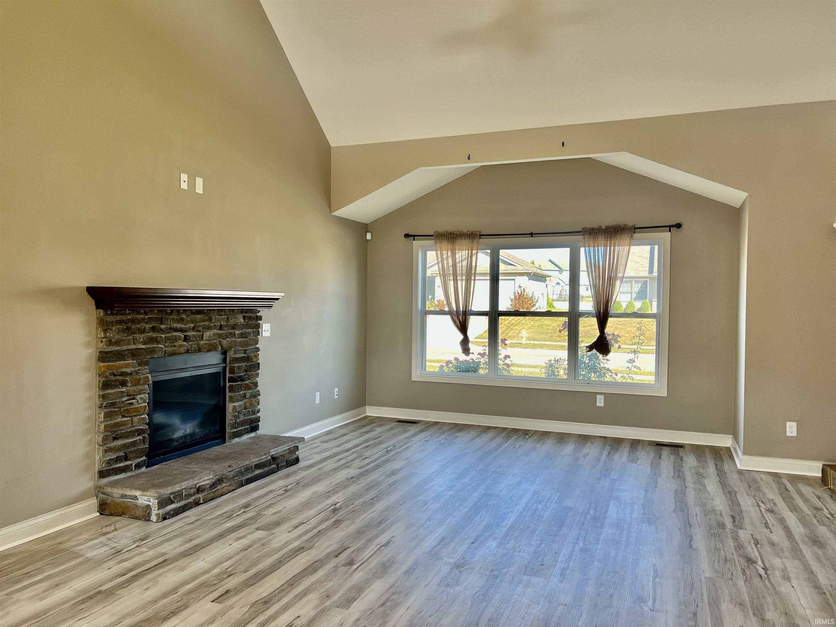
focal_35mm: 26
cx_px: 418
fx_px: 628
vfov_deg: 53.1
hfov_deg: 67.3
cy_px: 314
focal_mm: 5.7
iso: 64
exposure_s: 1/161
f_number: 1.5
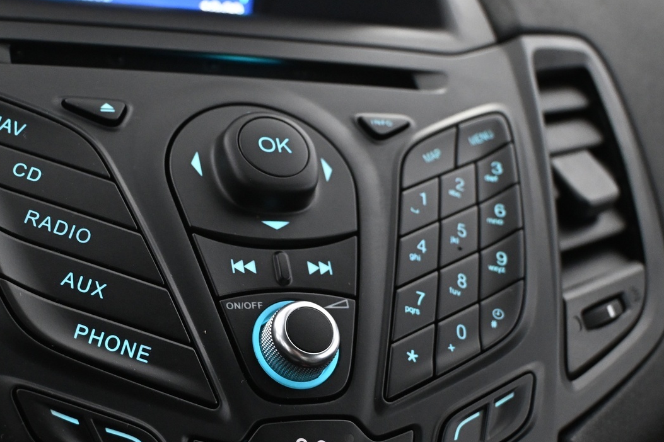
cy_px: 276
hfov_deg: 33.2
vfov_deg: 22.6
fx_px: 1107
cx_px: 230
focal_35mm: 60
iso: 2800
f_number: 4.5
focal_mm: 26
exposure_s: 1/40
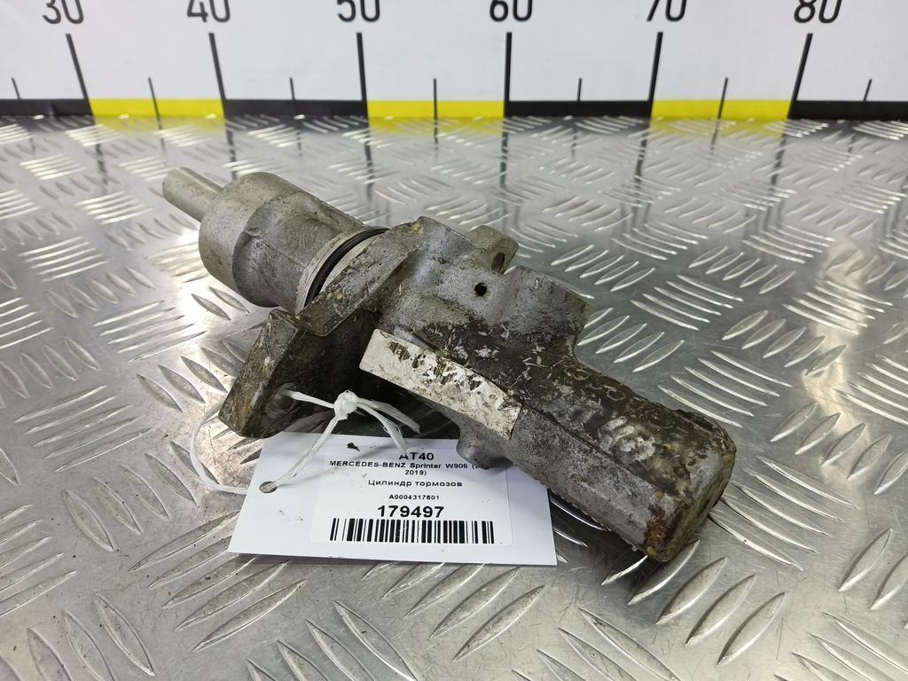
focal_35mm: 23
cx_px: 454
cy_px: 340
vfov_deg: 58.9
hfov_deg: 73.9
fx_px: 603
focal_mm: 4.11
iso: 124
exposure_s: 1/50
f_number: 1.6
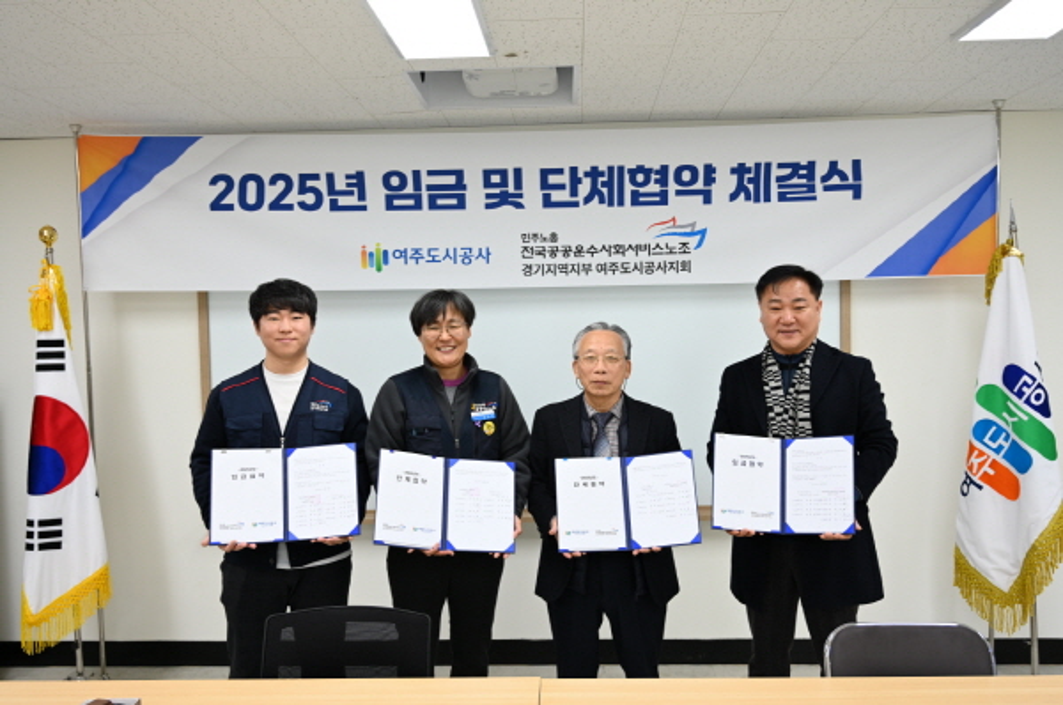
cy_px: 352
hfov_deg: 57.3
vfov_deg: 39.8
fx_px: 973
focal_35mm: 33
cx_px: 532
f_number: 4
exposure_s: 1/40
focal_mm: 33
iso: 180
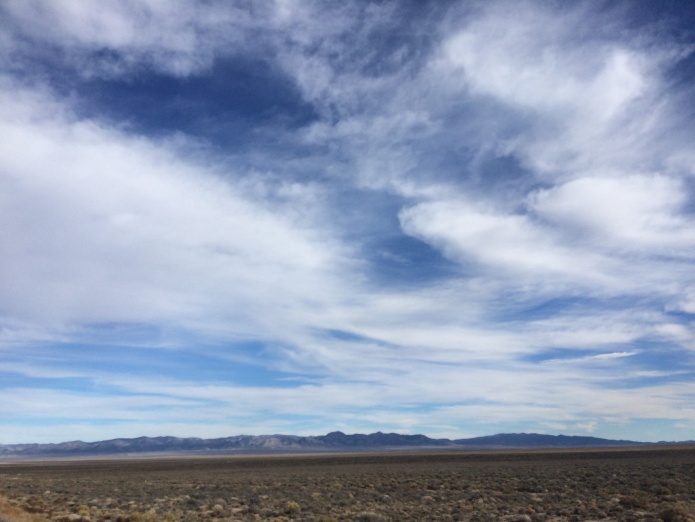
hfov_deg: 61.7
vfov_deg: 48.2
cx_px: 348
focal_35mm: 29
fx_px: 582
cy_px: 261
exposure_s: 1/3425
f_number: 2.2
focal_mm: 4.15
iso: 32
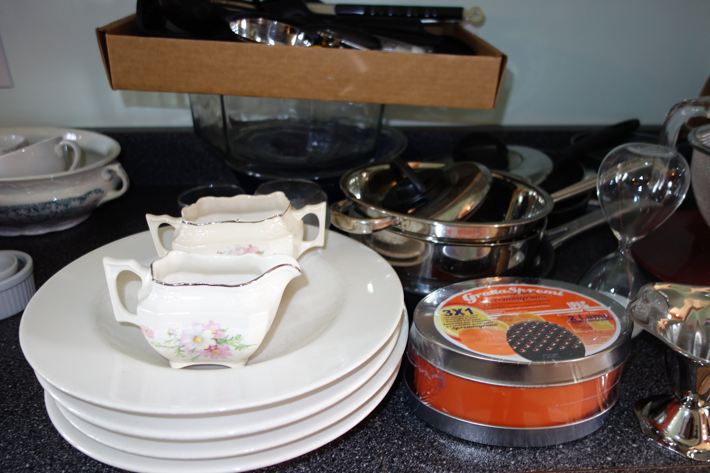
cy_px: 236
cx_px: 355
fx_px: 552
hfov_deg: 65.5
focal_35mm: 28
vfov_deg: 46.4
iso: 125
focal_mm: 10.4
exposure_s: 1/30
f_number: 1.8
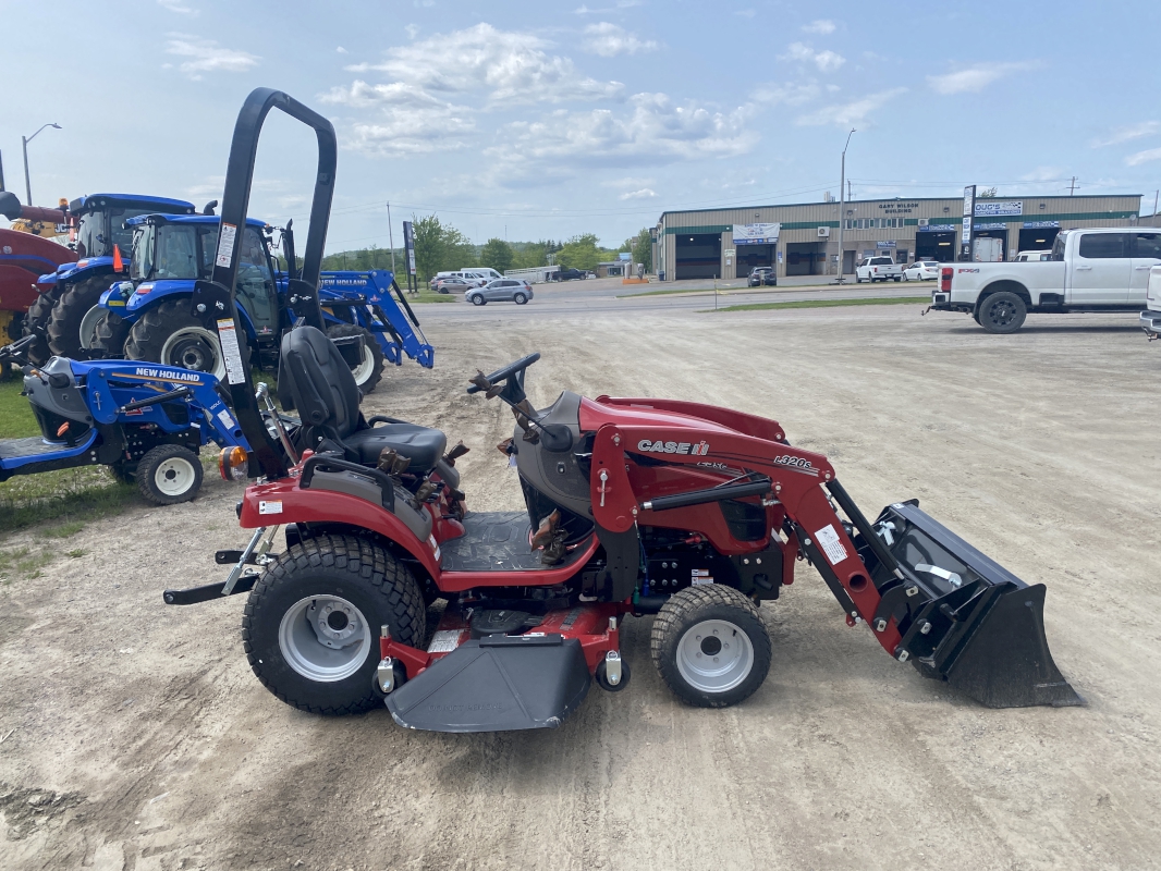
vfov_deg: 53.1
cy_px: 436
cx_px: 580
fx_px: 872
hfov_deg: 67.3
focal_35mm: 26
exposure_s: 1/2967
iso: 32
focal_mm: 4.25
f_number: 1.8
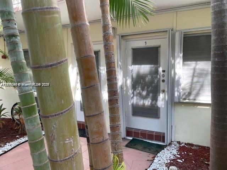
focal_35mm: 26
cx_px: 114
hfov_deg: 67.3
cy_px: 85
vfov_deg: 53.1
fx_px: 170
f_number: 1.6
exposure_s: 1/175
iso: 32
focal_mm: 4.2
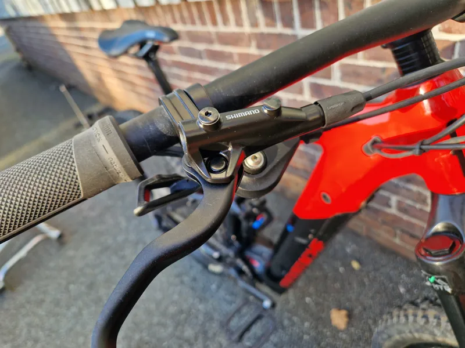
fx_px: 309
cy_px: 174
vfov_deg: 58.9
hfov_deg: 73.9
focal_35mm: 23
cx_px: 232
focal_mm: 5.4
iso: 50
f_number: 1.8
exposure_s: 1/180
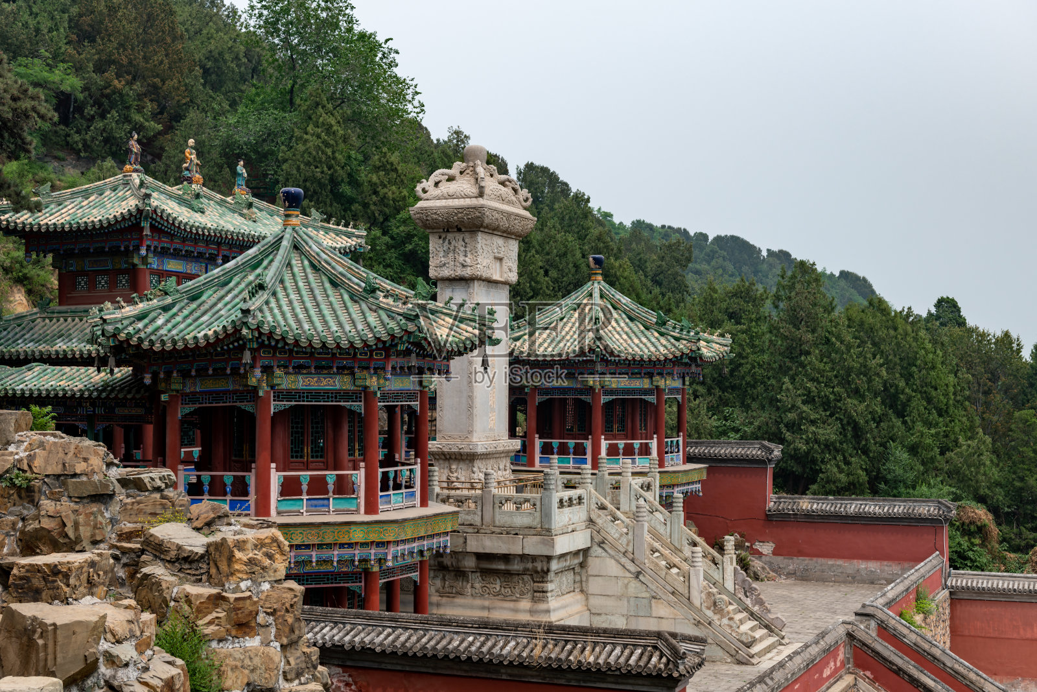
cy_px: 346
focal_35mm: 48
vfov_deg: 28.1
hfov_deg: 41.1
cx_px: 518
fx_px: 1383
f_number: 5.6
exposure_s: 1/320
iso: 64
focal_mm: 48
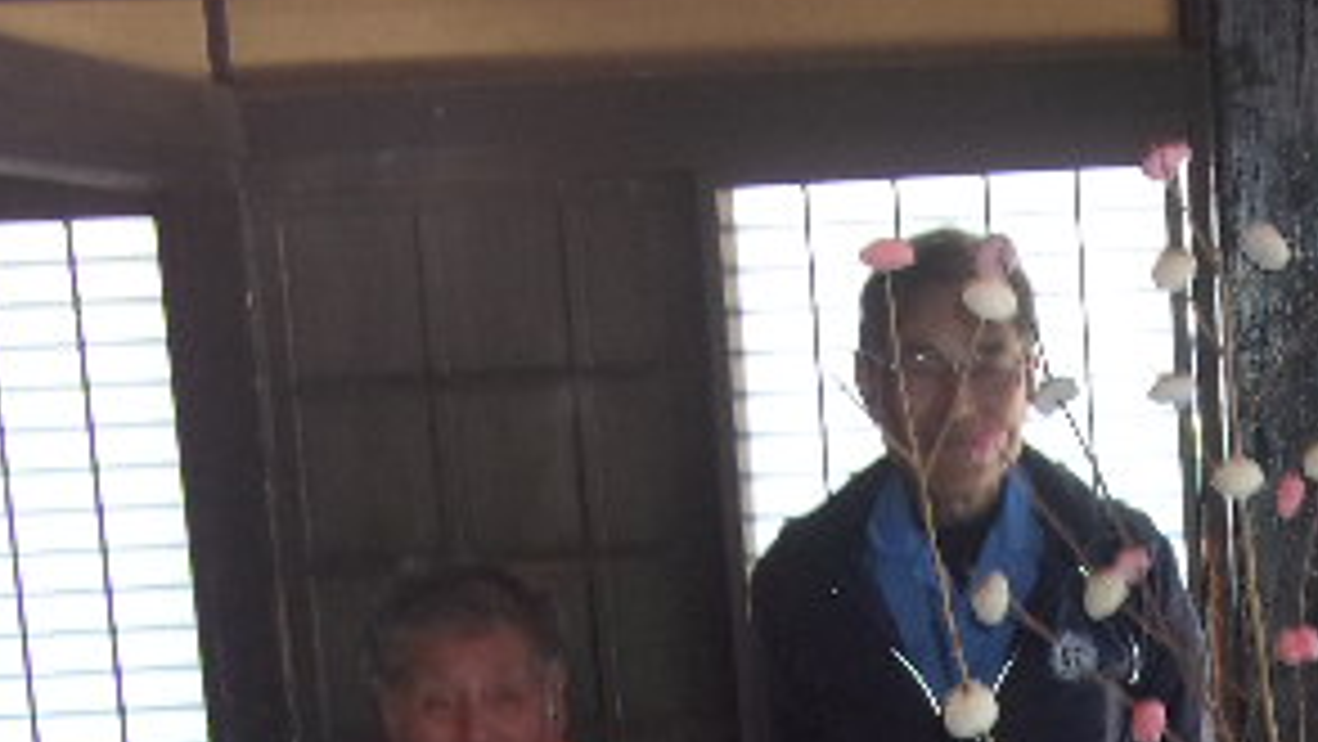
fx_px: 3496
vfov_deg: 11.8
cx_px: 1349
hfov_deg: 20.6
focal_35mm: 100
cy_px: 971
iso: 242
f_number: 3.7
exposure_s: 1/34
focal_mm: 7.6
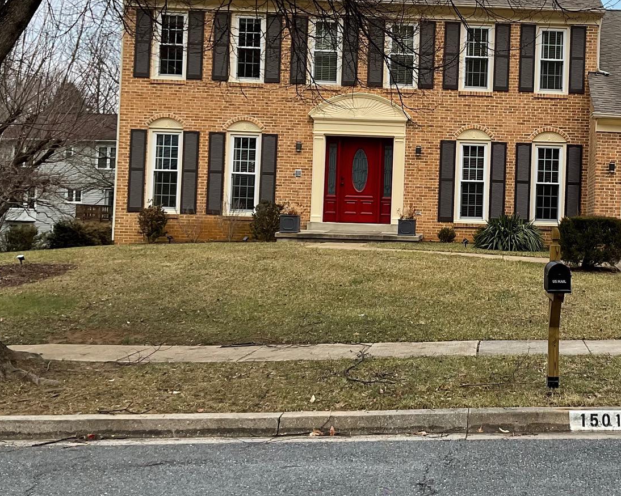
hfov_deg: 34.0
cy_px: 188
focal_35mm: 53
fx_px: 974
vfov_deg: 28.5
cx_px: 522
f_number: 1.8
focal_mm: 3
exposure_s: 1/749
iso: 16
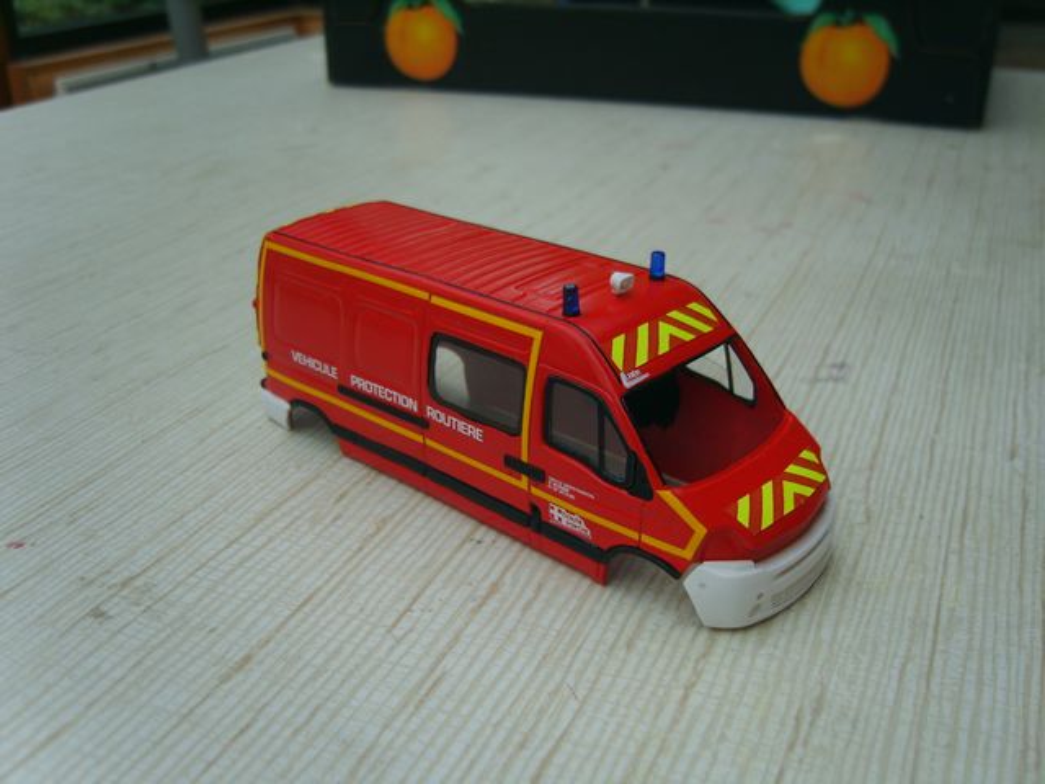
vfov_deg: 40.7
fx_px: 1057
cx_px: 522
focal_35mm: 35
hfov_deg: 52.6
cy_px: 392
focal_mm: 7.4
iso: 50
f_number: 2.8
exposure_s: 1/1000
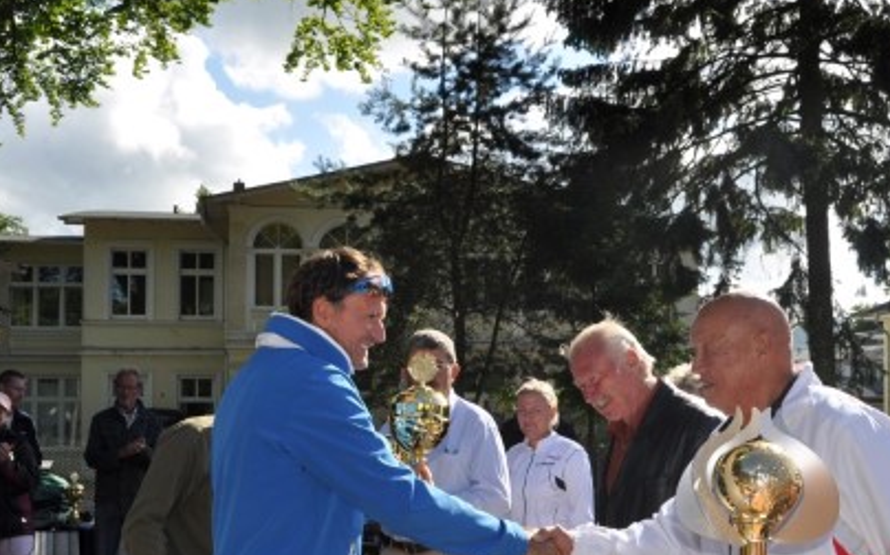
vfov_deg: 25.5
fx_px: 1212
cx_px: 372
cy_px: 407
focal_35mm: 50
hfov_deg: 40.2
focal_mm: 22
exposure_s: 1/200
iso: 200
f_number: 11
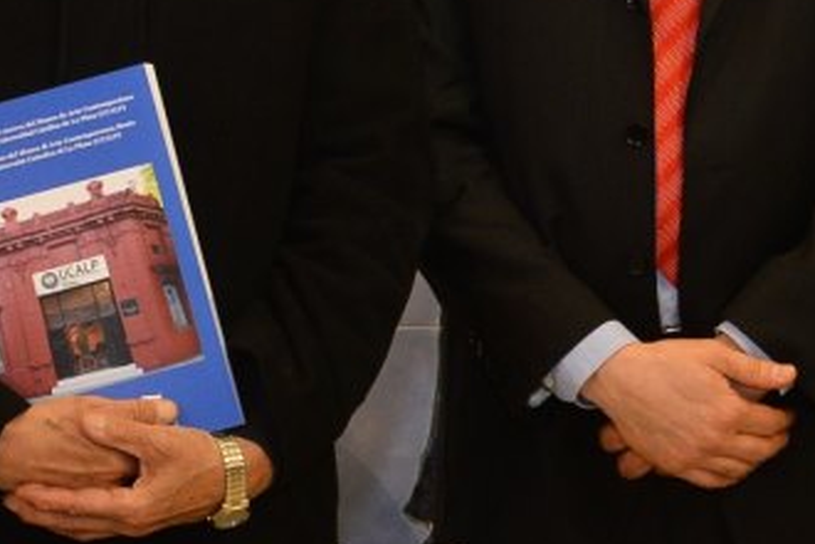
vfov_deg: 7.6
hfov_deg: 11.4
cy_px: 17
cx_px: 588
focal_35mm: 180
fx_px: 4075
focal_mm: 58
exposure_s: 1/60
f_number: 6.3
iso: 1600
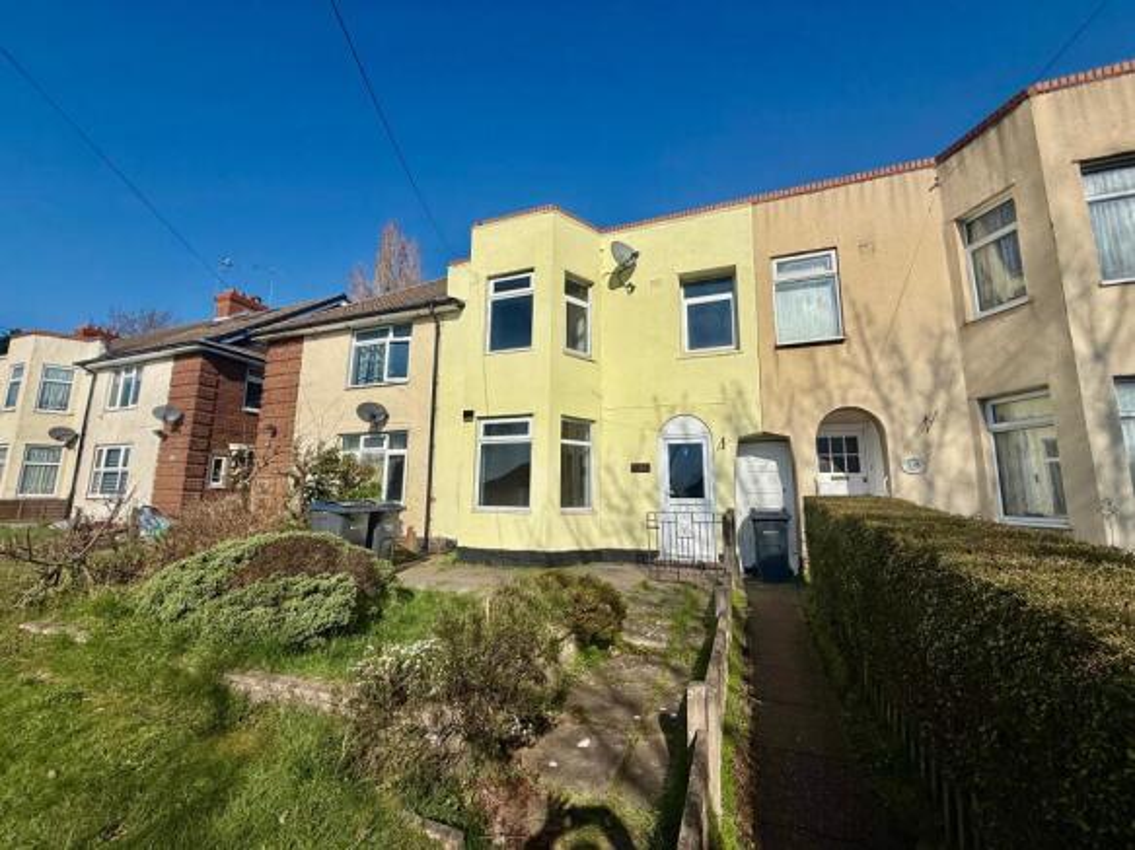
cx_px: 568
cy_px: 425
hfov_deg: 102.1
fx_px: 459
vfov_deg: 85.7
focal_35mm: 14
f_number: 2.2
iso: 40
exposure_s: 1/6173
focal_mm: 2.22
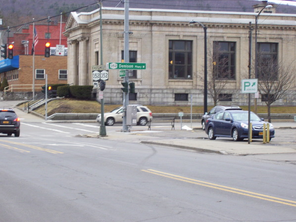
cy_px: 111
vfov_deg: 13.7
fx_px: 925
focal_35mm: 108
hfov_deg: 18.2
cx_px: 148
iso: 160
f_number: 4.6
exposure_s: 1/250
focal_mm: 18
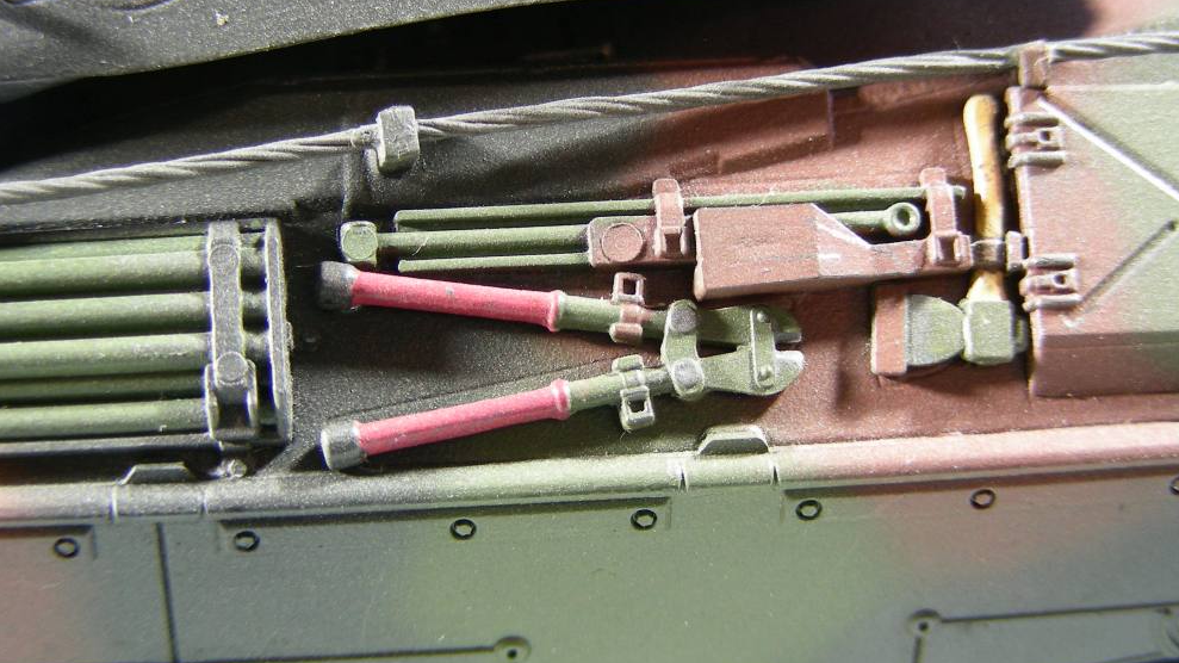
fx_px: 2719
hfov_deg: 24.5
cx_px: 594
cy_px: 246
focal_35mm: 87
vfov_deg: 13.9
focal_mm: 13.2
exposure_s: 1/1.6
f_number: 3.5
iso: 50
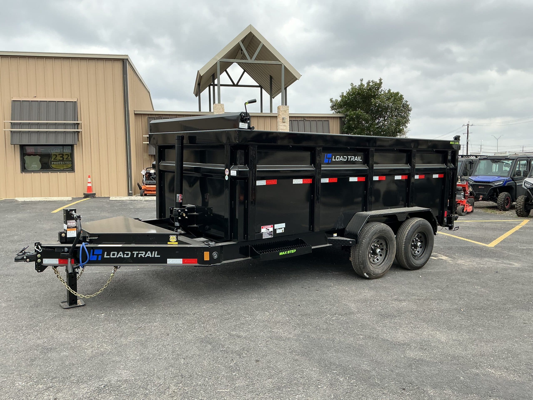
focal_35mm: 29
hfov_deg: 61.7
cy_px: 200
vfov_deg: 48.2
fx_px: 447
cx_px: 266
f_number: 1.8
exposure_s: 1/962
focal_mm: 3
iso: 25
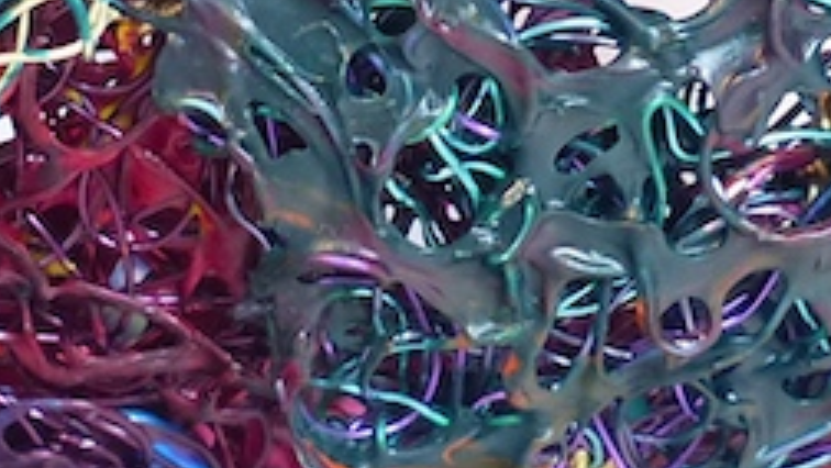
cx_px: 267
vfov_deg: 7.3
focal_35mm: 166
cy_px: 43
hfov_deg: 12.9
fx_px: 3659
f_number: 2.8
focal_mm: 5.8
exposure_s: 1/60
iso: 250
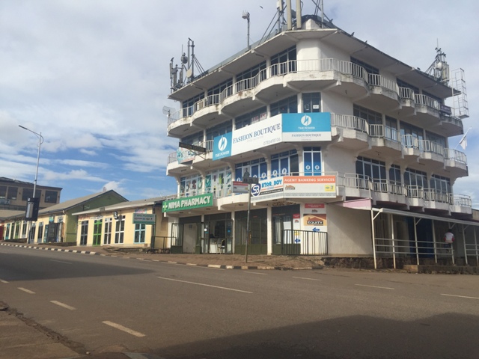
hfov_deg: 61.7
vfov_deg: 48.2
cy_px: 180
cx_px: 240
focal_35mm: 29
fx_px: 401
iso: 32
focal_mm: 4.15
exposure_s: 1/2639
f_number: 2.2
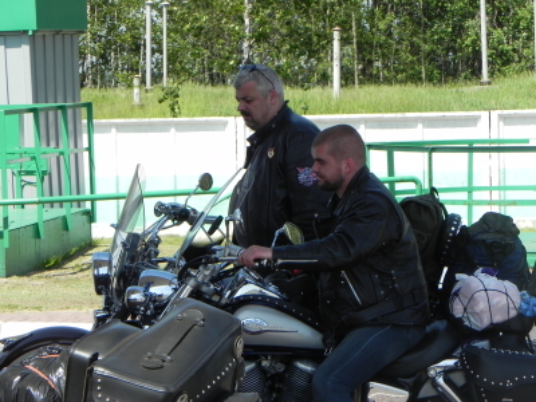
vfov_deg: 10.3
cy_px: 201
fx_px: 2230
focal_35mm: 144
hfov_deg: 13.7
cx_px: 268
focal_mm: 25.7
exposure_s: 1/357
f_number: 6.3
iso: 160
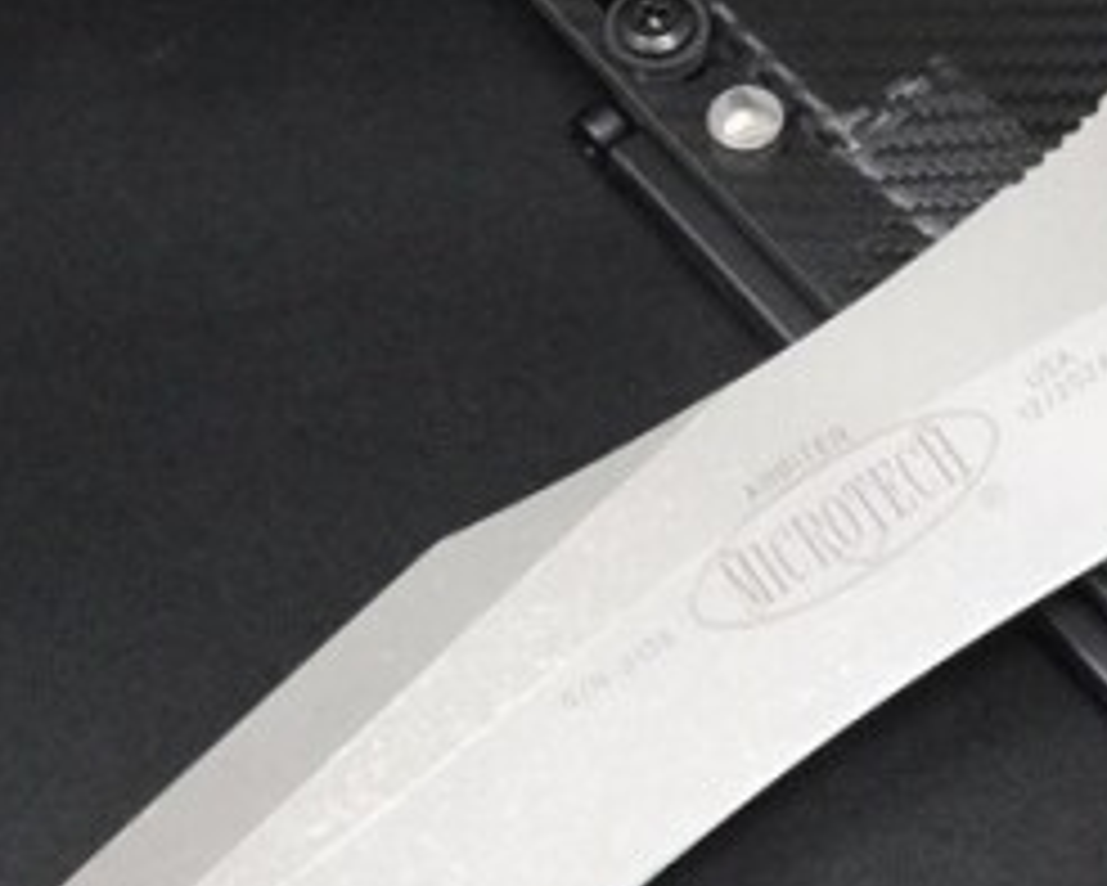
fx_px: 2557
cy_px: 477
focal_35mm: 78
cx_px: 954
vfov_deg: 19.7
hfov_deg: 23.9
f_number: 11
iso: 2500
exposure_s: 1/40
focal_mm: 11.76
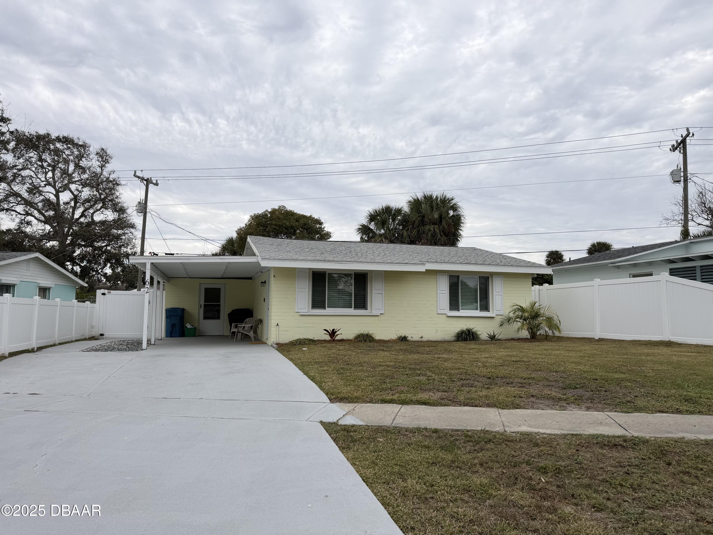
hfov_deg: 71.6
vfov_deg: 56.8
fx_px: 494
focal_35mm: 24
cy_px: 268
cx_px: 356
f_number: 1.78
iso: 80
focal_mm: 6.76
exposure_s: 1/1106
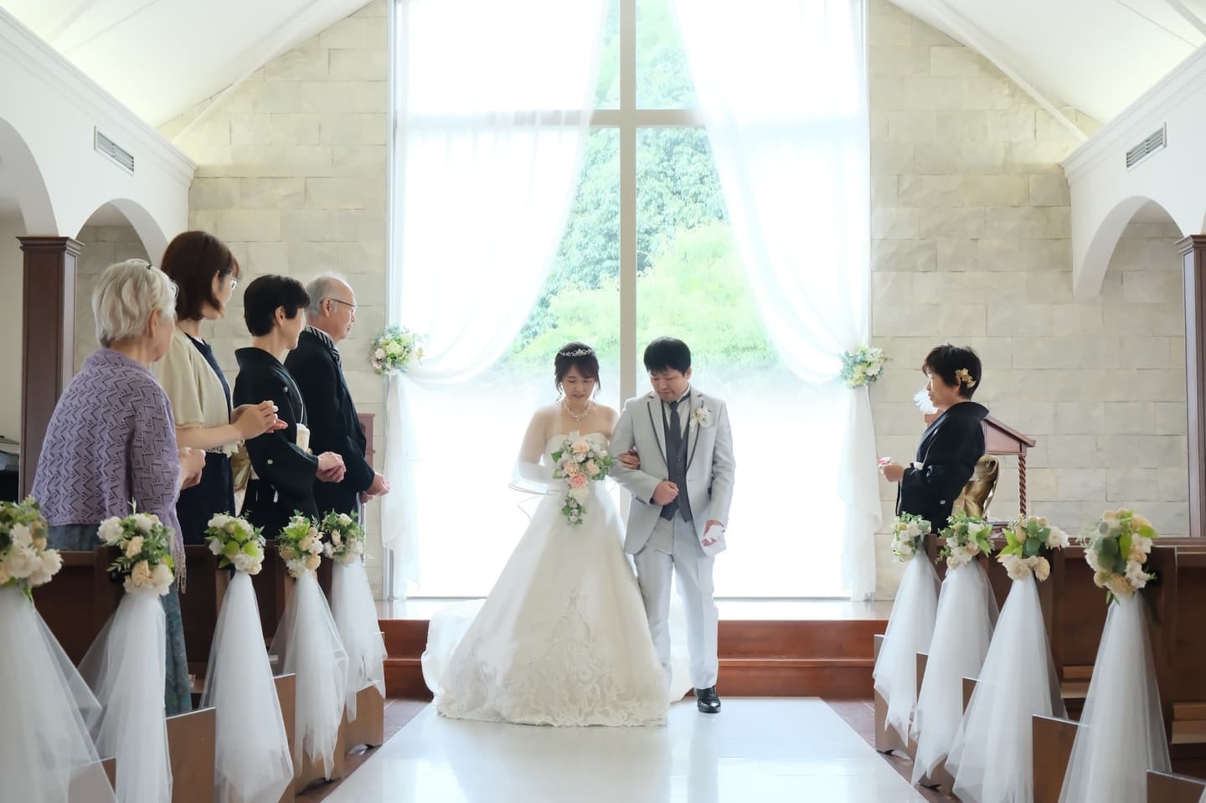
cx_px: 603
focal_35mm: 49
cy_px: 402
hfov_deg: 40.4
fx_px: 1641
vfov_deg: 27.5
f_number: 5
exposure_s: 1/160
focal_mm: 32.5
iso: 3200
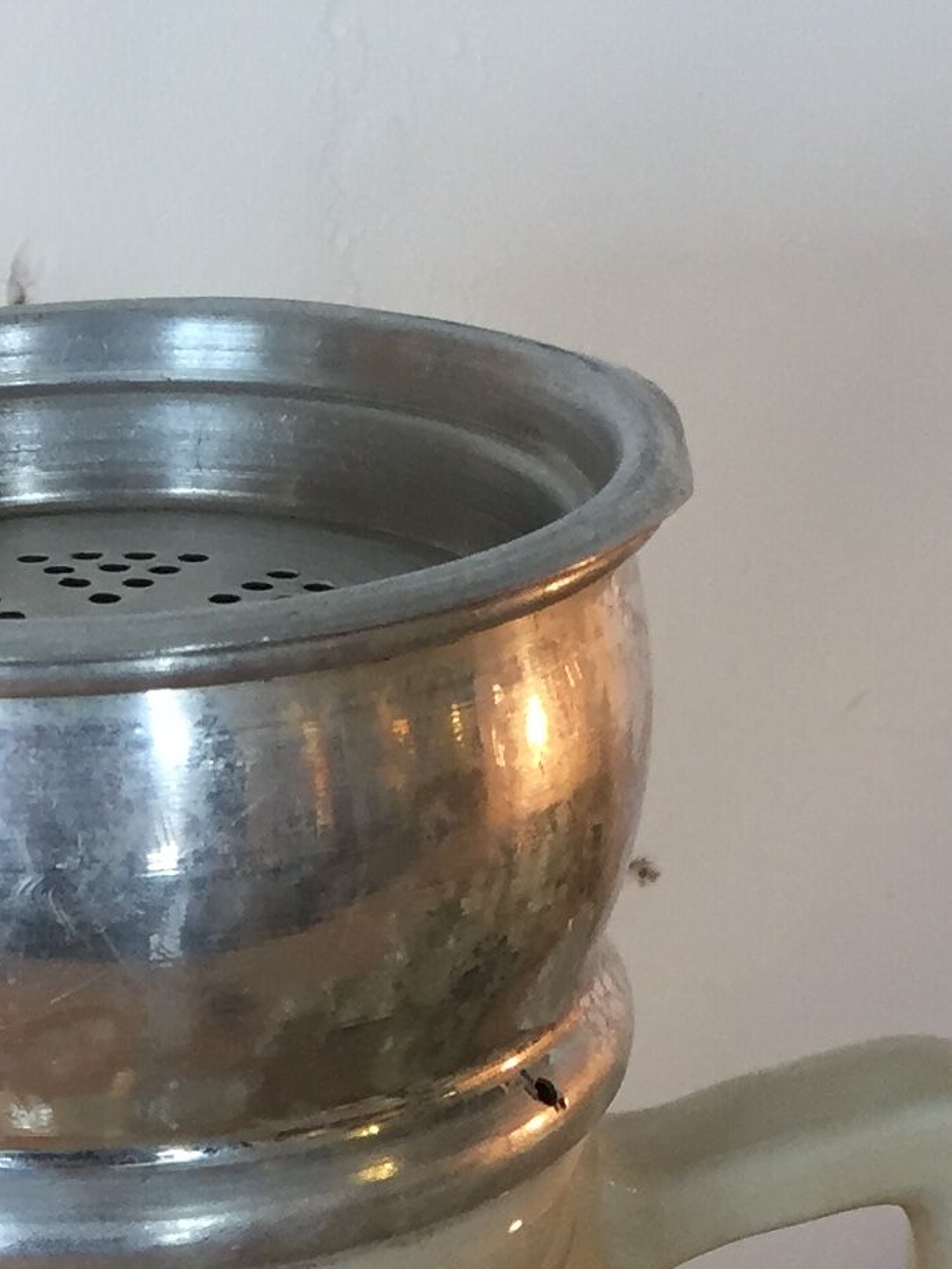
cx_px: 209
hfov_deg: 14.4
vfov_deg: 17.7
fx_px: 3740
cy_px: 1754
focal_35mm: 102
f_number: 2.2
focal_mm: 4.15
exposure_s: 1/33
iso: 32
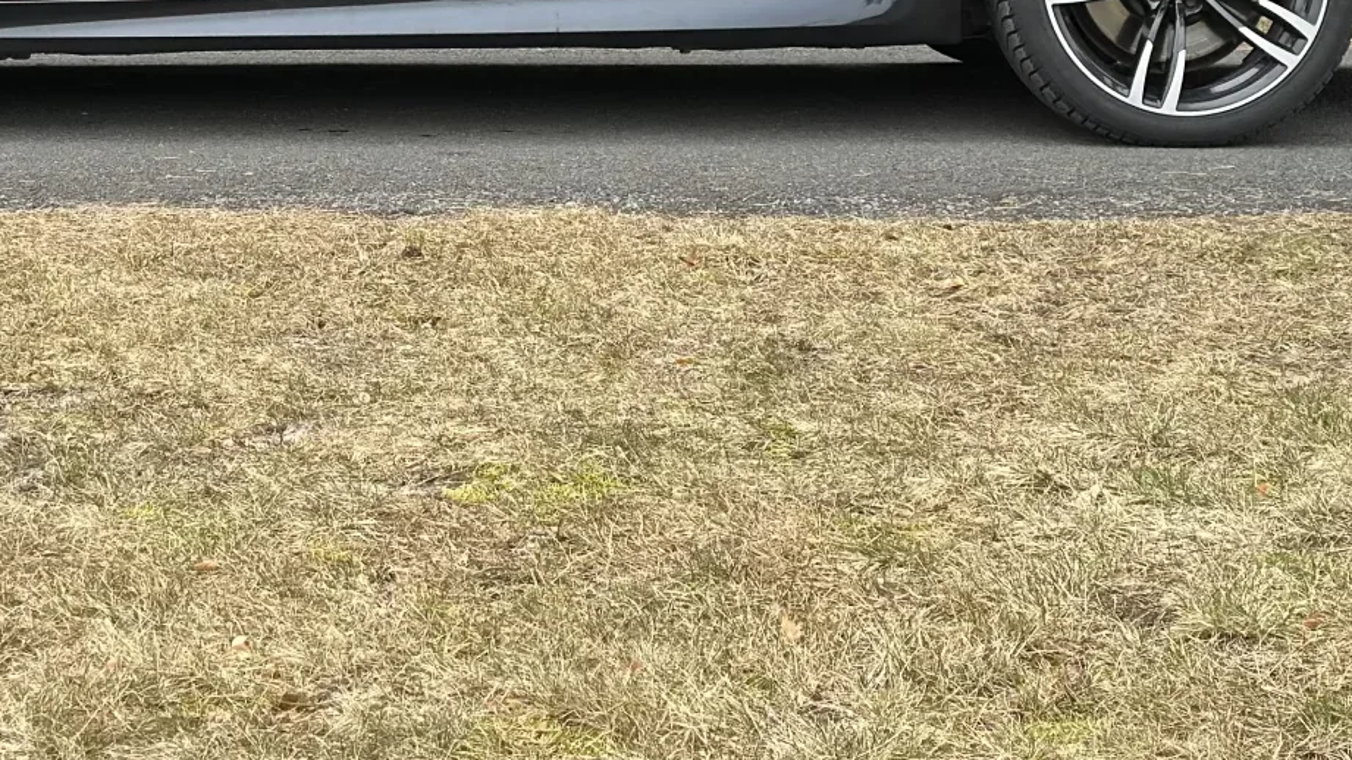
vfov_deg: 10.9
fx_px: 3907
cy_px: -227
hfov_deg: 19.6
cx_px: 423
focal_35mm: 109
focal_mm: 6.86
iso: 125
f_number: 1.78
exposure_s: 1/172
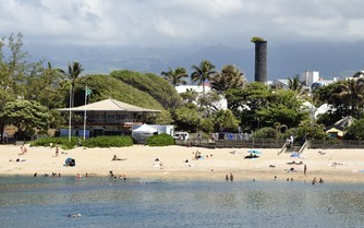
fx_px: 1479
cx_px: 216
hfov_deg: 14.0
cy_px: 118
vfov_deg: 8.8
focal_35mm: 149
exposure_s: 1/250
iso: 200
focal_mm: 116
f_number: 13
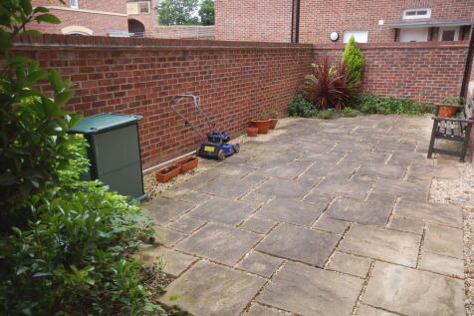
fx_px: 395
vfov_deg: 43.6
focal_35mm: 30
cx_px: 237
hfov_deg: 61.9
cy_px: 158
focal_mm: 20
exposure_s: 1/100
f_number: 5.6
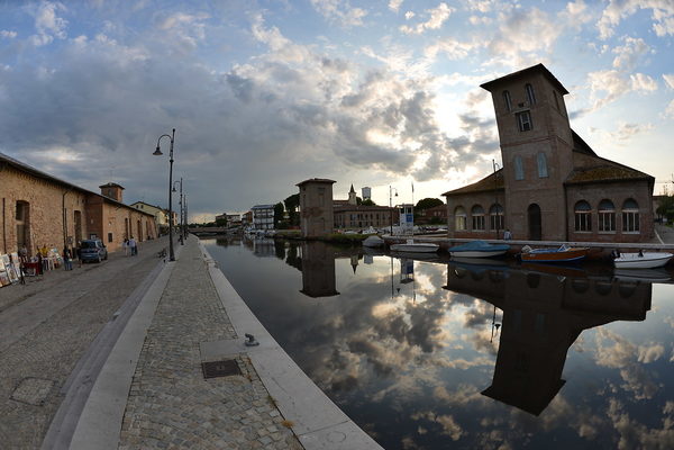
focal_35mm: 16
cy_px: 225
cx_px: 337
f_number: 6.3
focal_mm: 16
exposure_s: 1/100
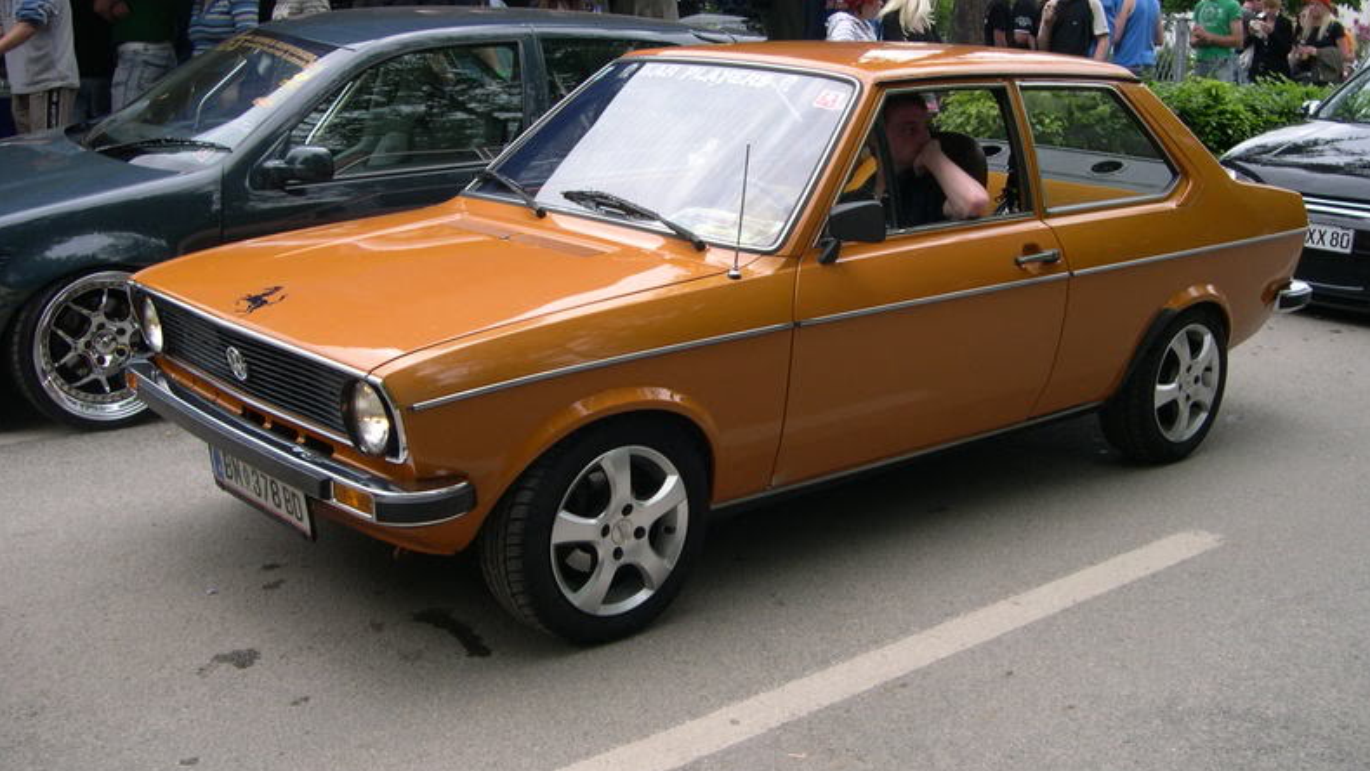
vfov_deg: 28.3
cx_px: 691
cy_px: 353
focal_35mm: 42
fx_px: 1526
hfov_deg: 48.4
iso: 100
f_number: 2.8
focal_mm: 8
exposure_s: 1/477
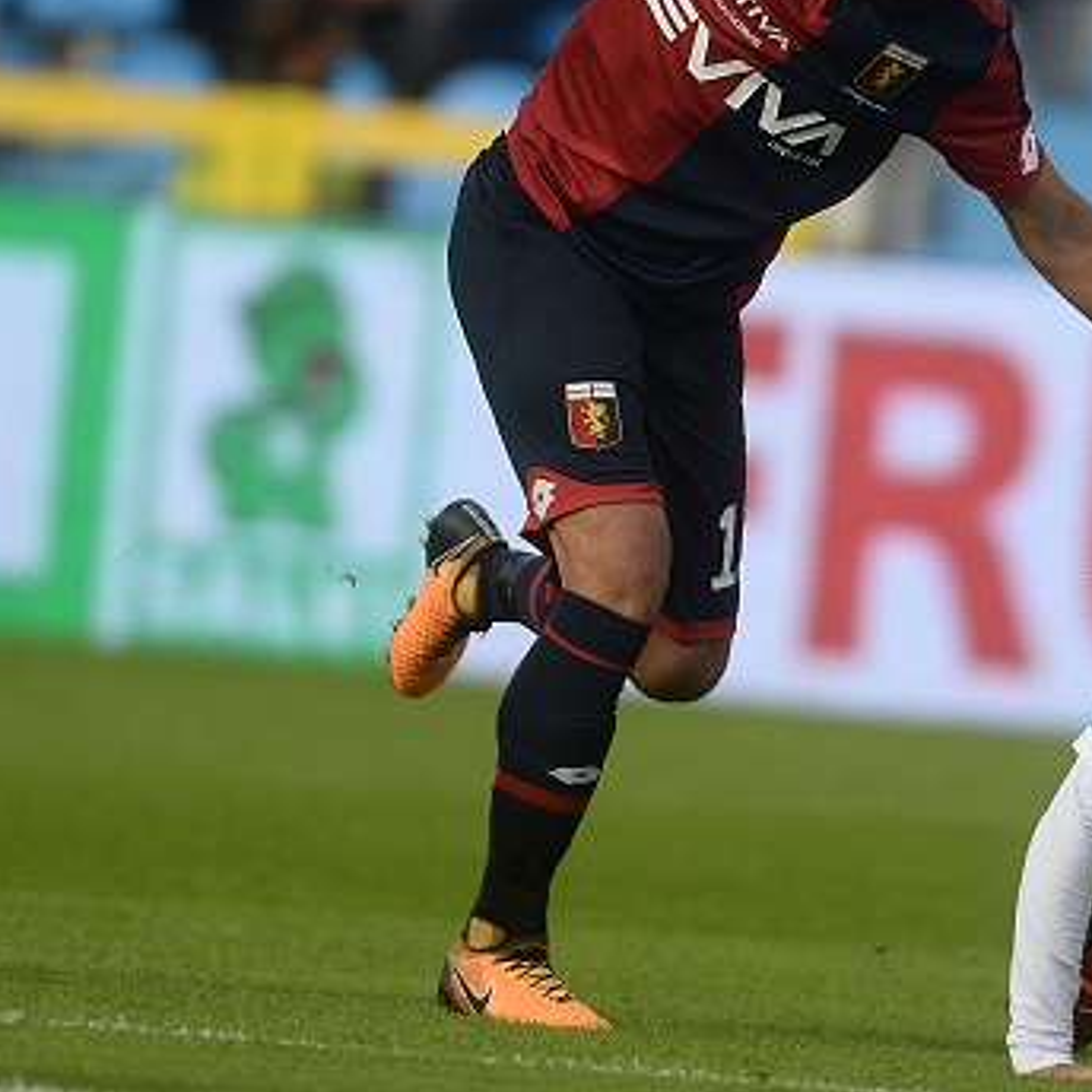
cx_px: 851
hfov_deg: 1.8
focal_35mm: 989
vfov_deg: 1.8
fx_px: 35298
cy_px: 317
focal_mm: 500
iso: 160
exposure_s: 1/1000
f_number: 4
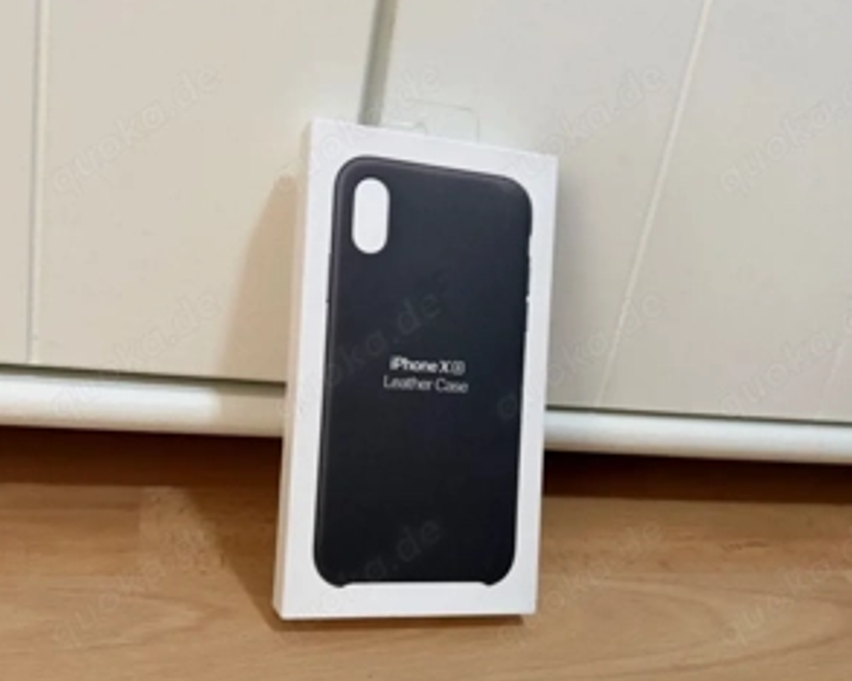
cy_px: 387
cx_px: 419
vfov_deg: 45.6
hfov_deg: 55.7
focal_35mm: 32
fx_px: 806
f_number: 1.78
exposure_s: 1/60
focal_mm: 6.76
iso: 640
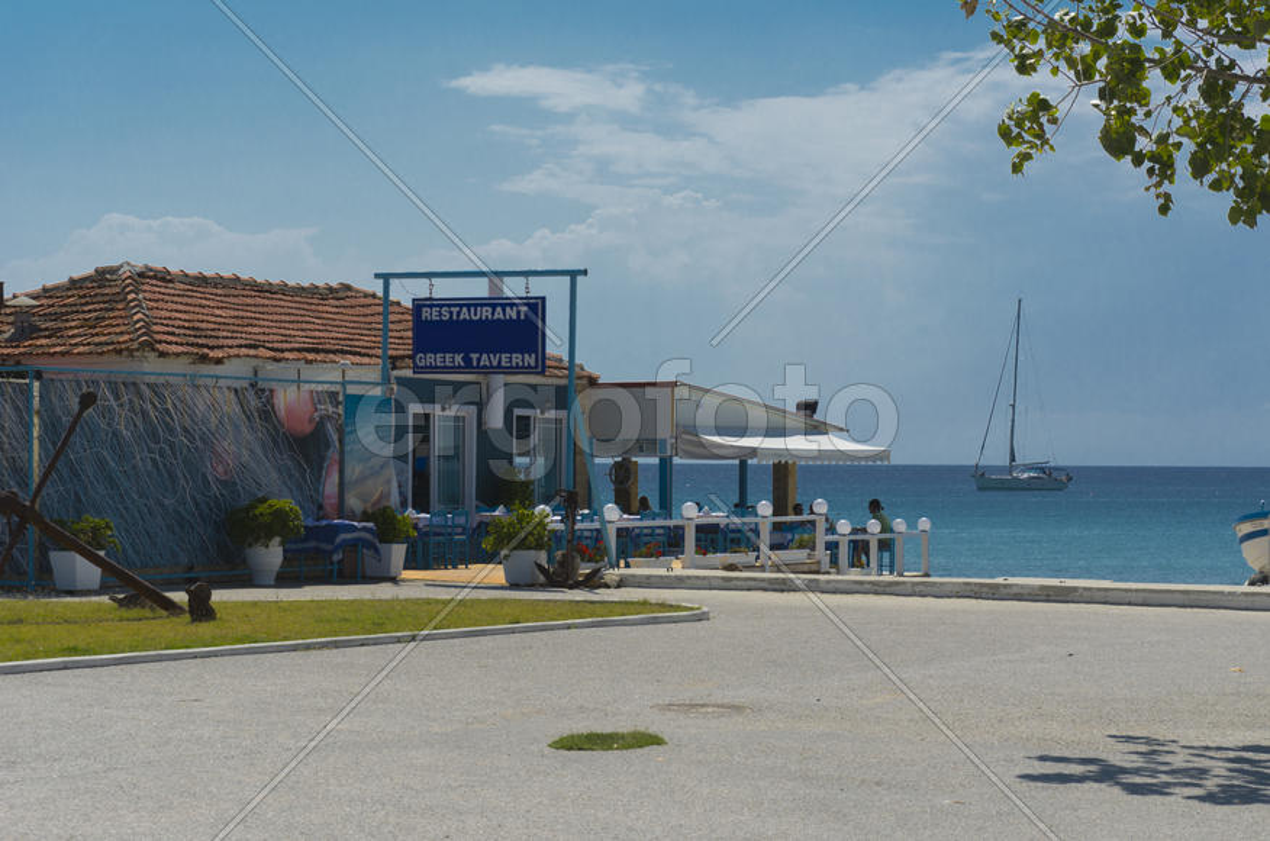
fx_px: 2534
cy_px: 420
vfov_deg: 18.8
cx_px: 635
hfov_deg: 28.1
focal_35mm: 72
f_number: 6.7
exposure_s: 1/750
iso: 100
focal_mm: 48
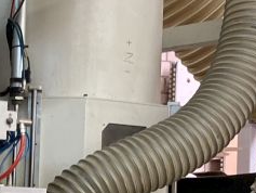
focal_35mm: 151
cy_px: 269
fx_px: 1117
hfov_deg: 12.4
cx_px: -127
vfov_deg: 9.6
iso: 80
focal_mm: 3.99
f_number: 1.8
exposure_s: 1/50
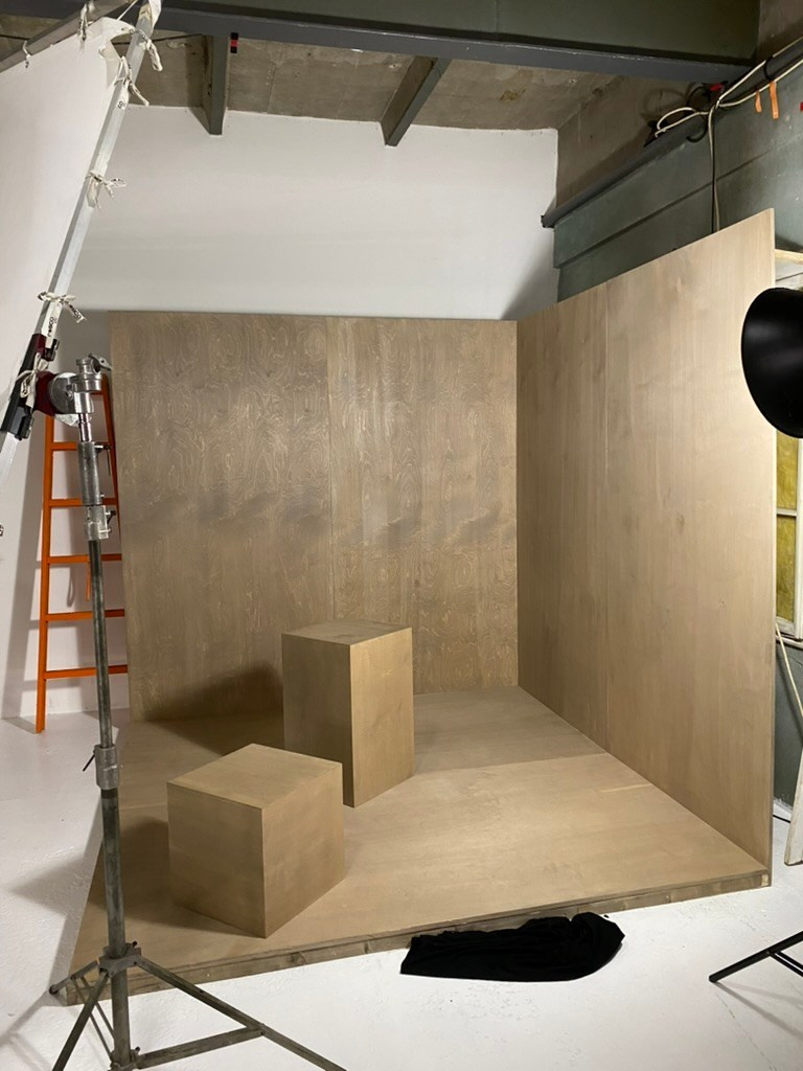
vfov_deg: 67.3
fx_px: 804
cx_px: 402
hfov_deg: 53.1
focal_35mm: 26
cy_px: 536
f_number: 1.8
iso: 250
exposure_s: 1/50
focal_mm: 4.25
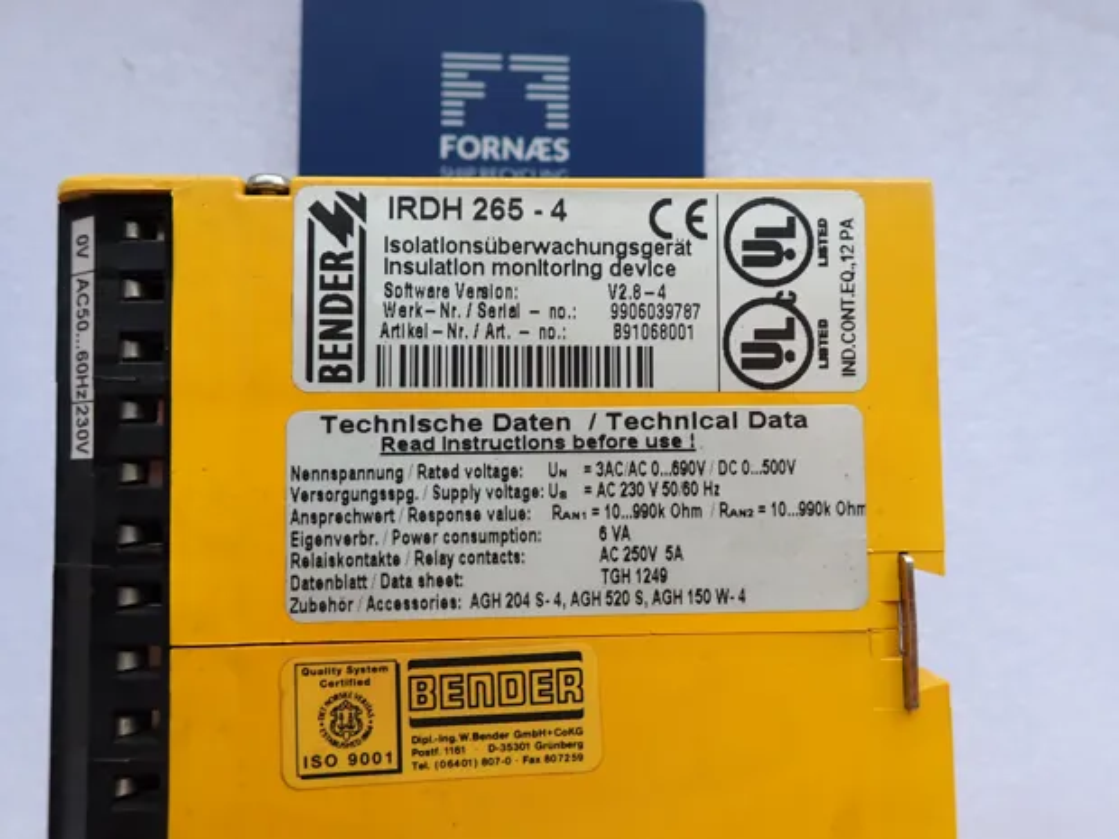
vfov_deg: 54.9
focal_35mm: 25
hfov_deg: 69.4
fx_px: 808
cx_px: 560
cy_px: 420
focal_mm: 4.5
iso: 100
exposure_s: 1/160
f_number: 2.8
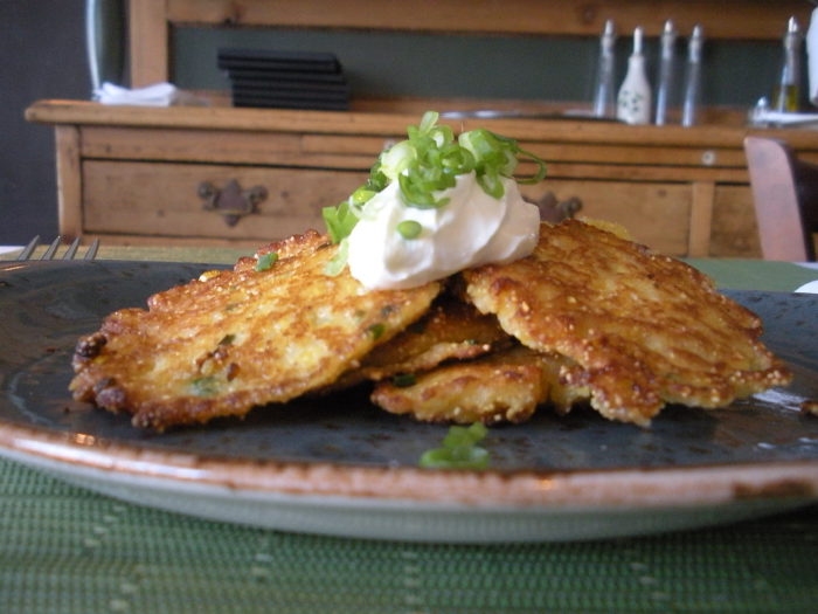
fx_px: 851
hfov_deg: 51.4
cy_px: 307
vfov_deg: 39.7
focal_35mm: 36
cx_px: 409
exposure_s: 1/9.5
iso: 400
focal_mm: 6.3
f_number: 3.5
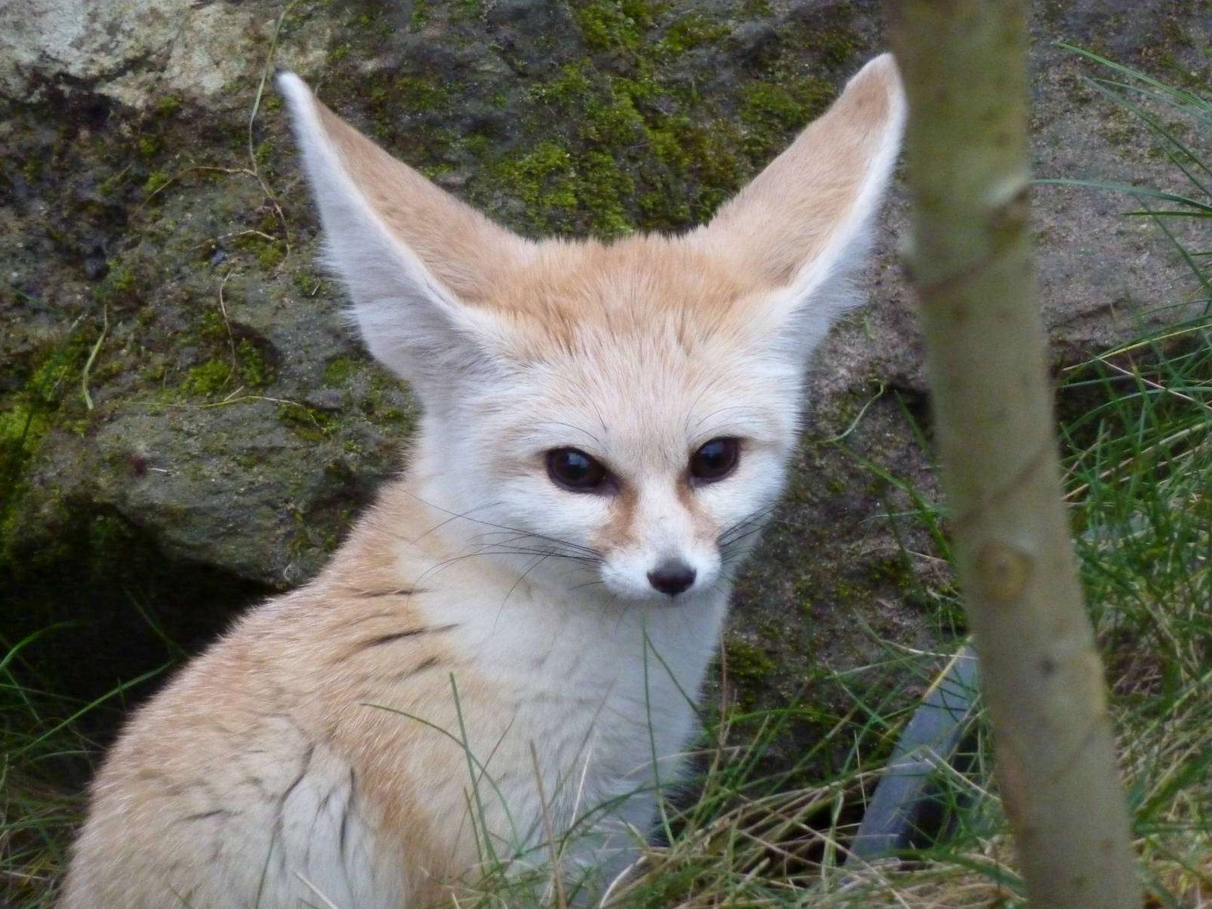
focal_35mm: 301
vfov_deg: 4.9
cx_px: 606
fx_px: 10538
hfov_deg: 6.6
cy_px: 455
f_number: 4.9
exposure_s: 1/160
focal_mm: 49.2
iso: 800
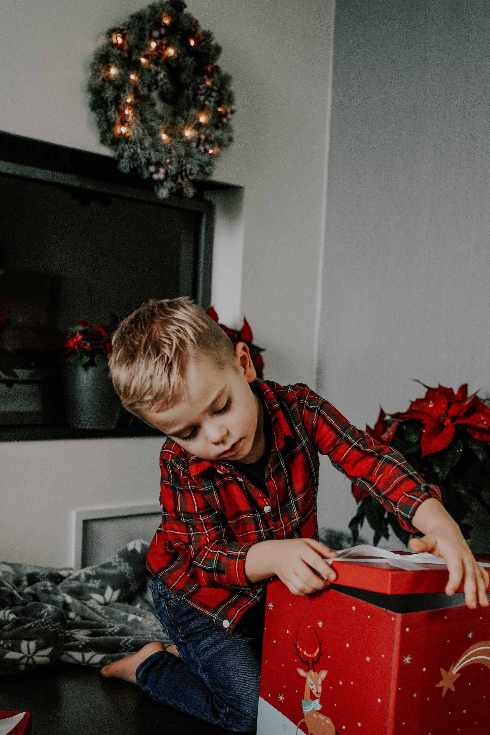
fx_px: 998
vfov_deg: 40.2
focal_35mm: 49
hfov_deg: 27.6
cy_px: 446
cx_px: 236
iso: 4000
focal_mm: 37.7
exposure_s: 1/250
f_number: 3.2
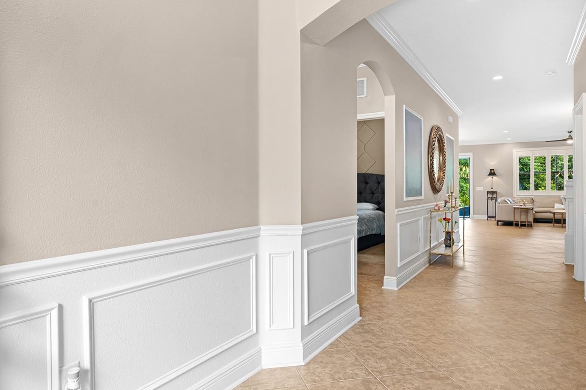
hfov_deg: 76.0
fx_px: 374
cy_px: 187
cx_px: 273
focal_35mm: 23
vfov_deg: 55.1
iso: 250
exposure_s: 1/125
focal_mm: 18
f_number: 8
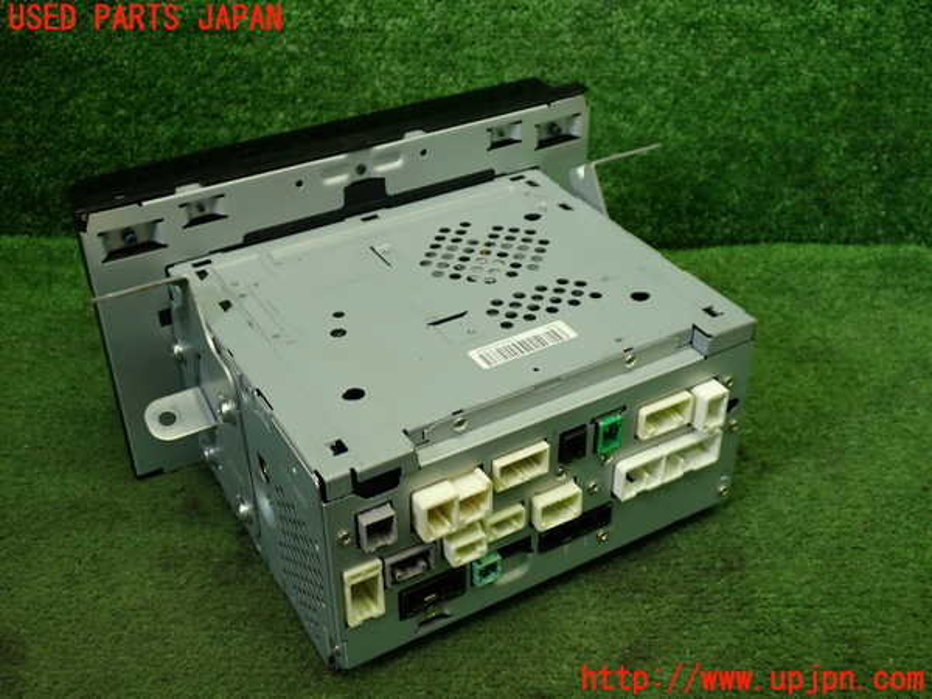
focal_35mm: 41
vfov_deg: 35.1
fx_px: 1104
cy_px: 350
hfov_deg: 45.8
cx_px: 466
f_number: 2.8
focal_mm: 7.31
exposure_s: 1/50
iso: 200
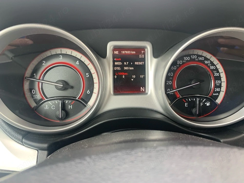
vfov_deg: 53.1
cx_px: 122
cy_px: 92
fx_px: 183
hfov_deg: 67.3
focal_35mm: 26
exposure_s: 1/121
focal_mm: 4.25
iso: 64
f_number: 1.8
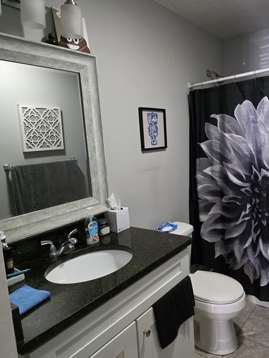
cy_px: 186
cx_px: 154
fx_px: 280
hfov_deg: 51.2
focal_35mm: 27
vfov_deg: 65.3
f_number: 1.7
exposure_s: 1/120
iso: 2000
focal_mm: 6.3
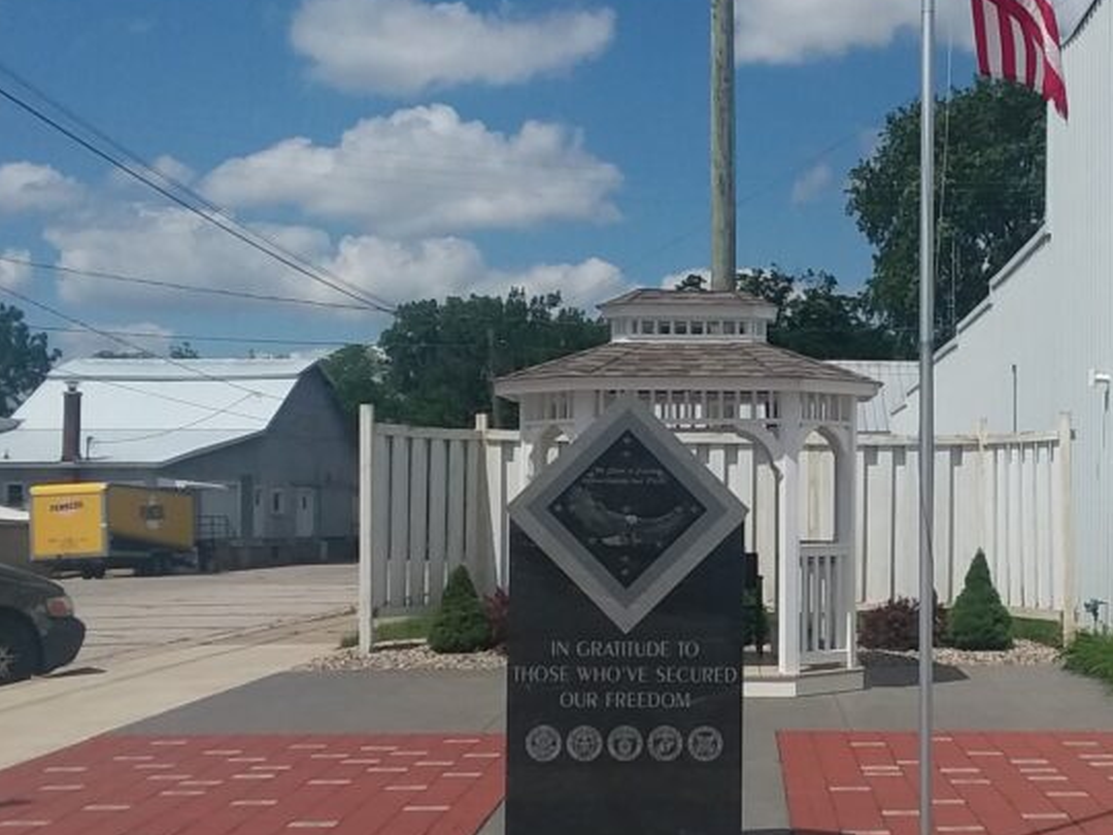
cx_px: 872
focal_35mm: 55
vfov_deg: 26.6
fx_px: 1768
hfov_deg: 34.0
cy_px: 431
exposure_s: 1/3878
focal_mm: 2.47
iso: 40
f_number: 1.9
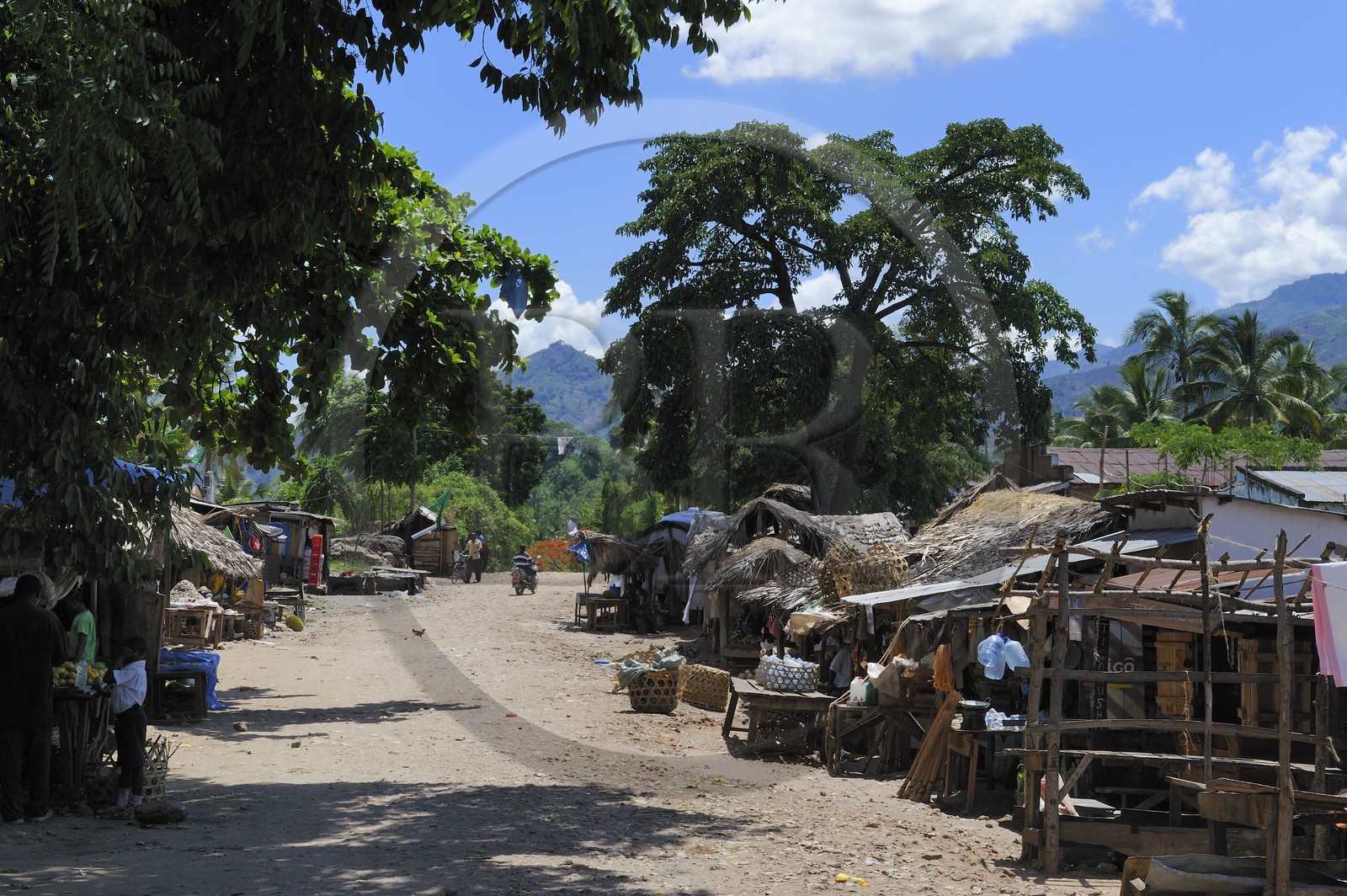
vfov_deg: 19.4
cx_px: 674
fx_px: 2617
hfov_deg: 28.9
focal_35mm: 70
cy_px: 448
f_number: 16
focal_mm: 70
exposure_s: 1/160
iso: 200
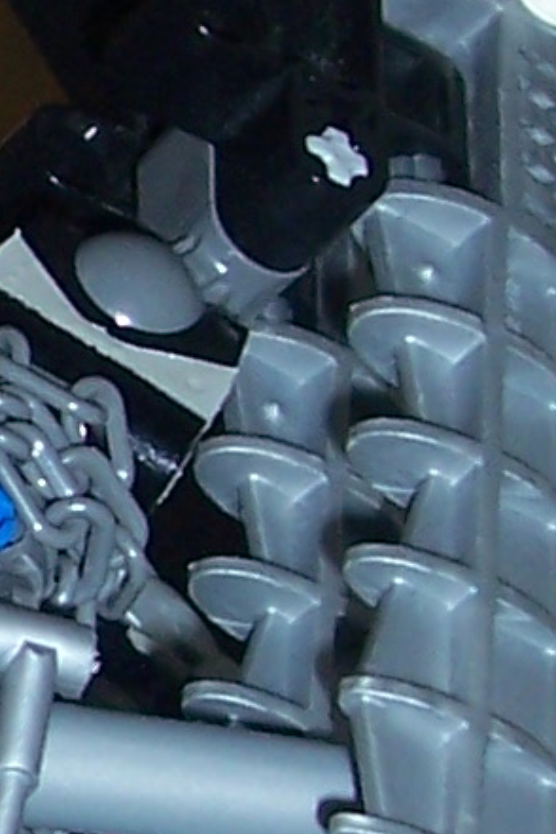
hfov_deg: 5.4
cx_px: -819
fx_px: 5652
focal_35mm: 244
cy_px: 450
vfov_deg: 8.4
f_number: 3
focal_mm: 7
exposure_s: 1/60
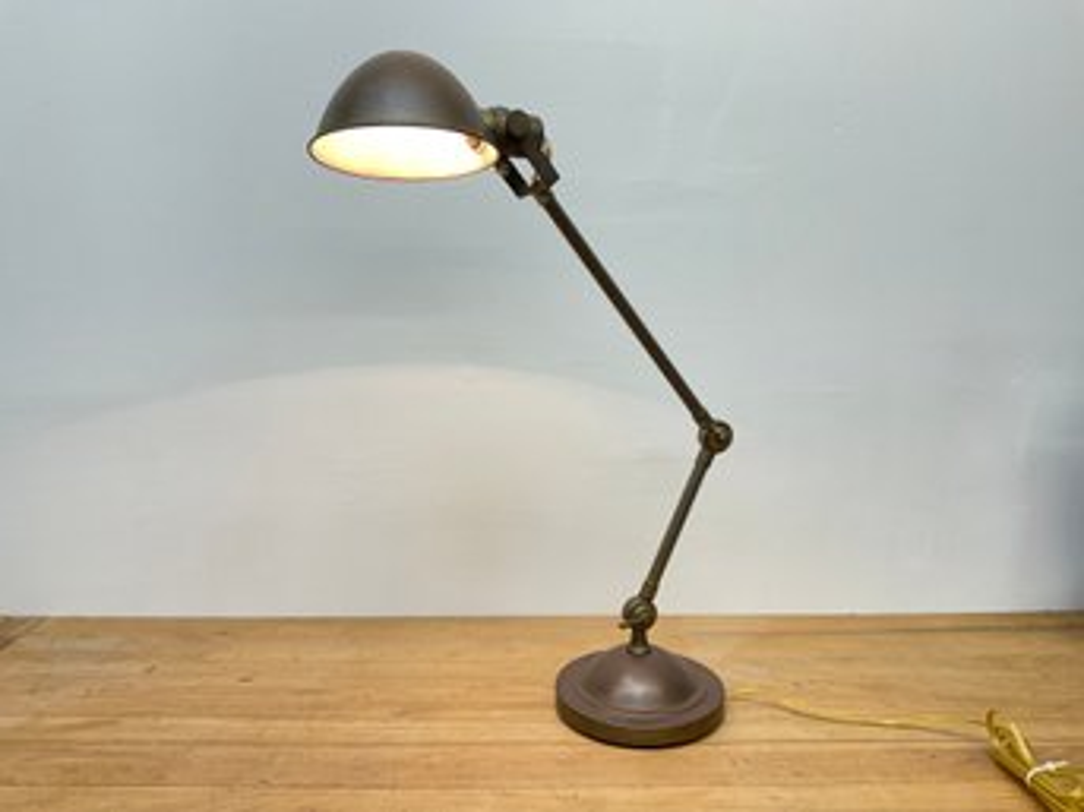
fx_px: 908
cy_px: 406
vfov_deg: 48.2
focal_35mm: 29
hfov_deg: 61.7
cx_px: 542
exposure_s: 1/60
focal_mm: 3
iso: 64
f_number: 1.8
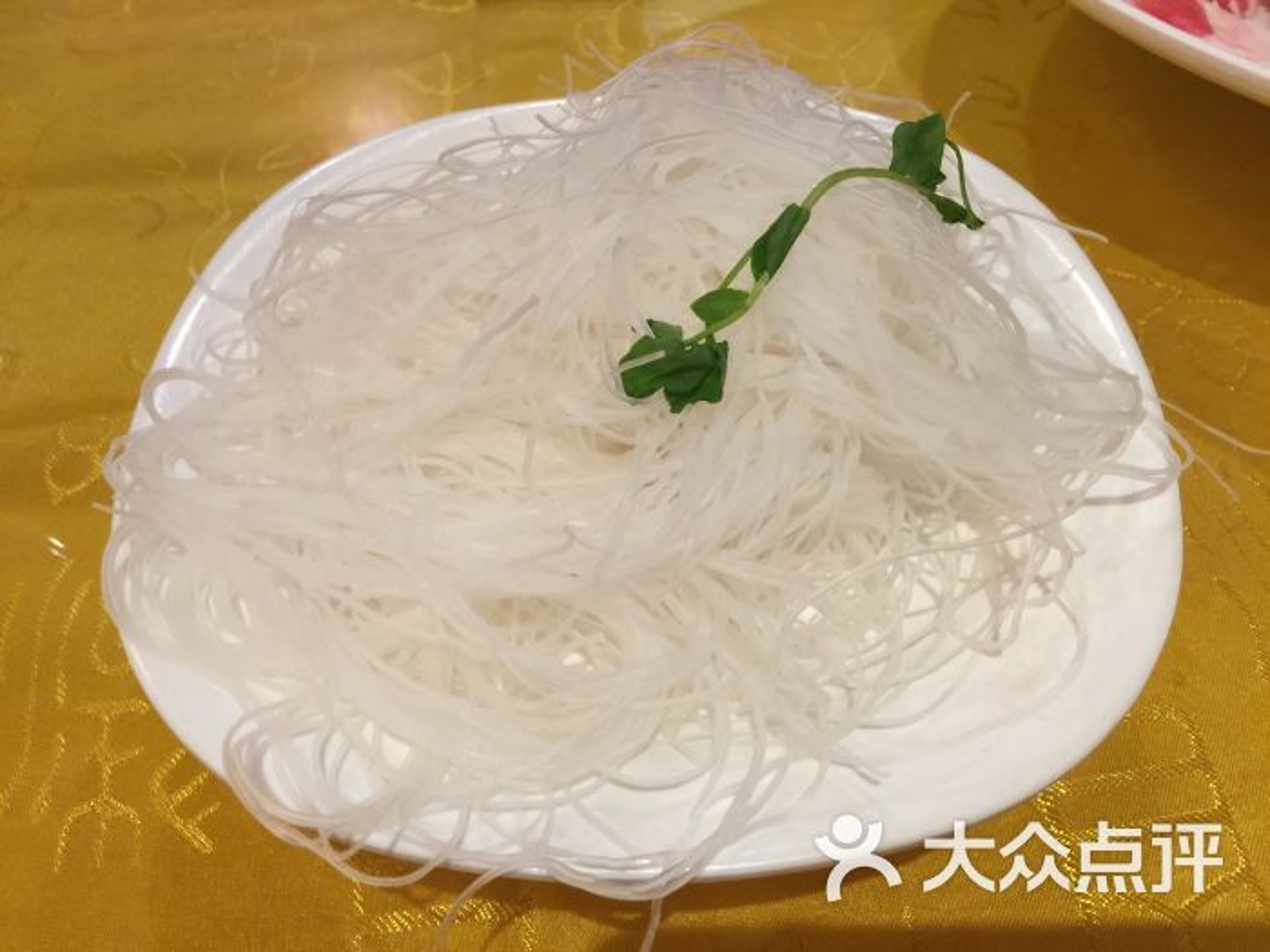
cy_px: 476
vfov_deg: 48.2
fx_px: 1064
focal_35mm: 29
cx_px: 635
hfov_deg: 61.7
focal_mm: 4.15
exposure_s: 1/17
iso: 64
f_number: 2.2
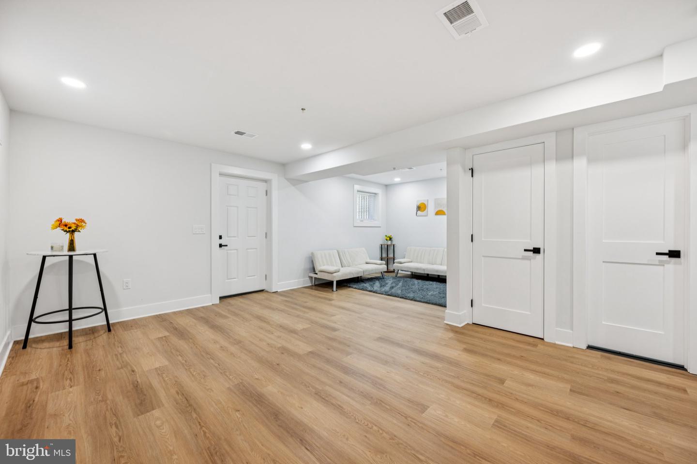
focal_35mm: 14
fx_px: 271
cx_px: 348
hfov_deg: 104.3
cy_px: 232
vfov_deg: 81.2
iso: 400
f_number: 7.1
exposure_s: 1/25
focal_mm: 14
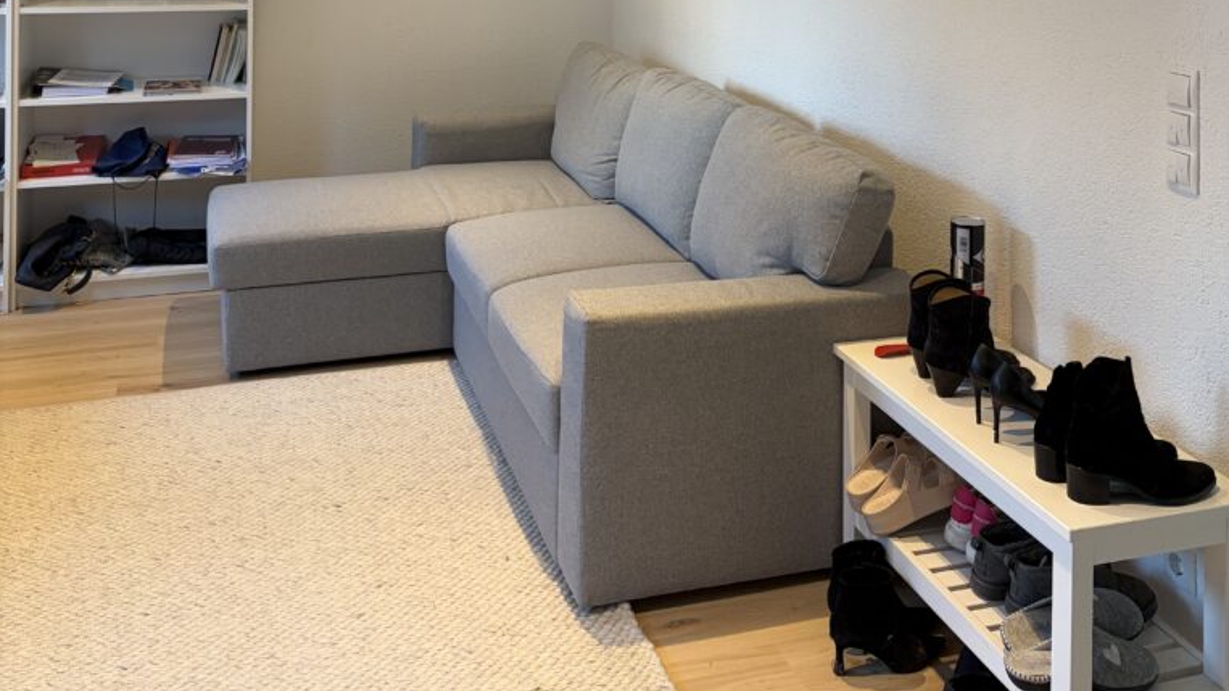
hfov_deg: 52.8
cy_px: -127
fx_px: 1238
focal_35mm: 38
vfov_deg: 27.6
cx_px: 617
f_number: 1.6
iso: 100
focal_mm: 5.96
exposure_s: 1/50
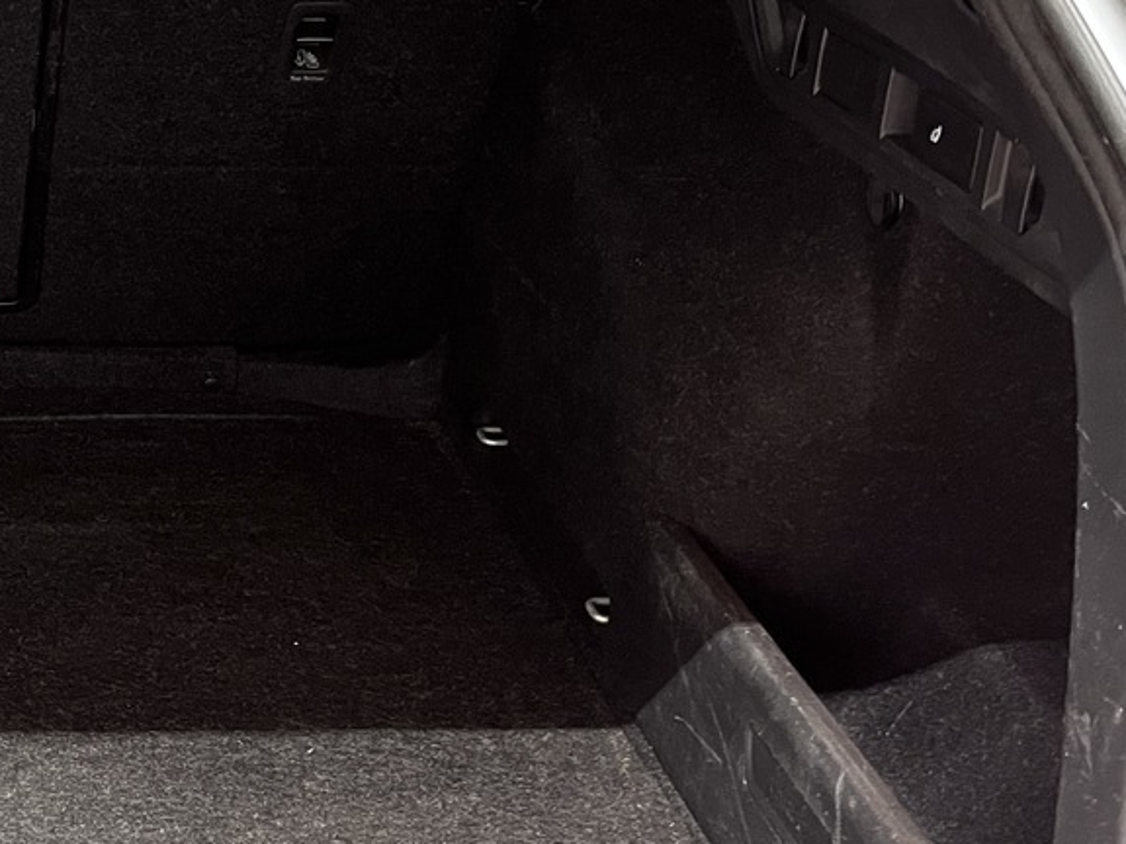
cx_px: -123
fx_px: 2114
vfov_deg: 22.5
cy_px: 258
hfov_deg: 27.2
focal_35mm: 65
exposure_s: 1/34
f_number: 1.6
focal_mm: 5.1
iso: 640
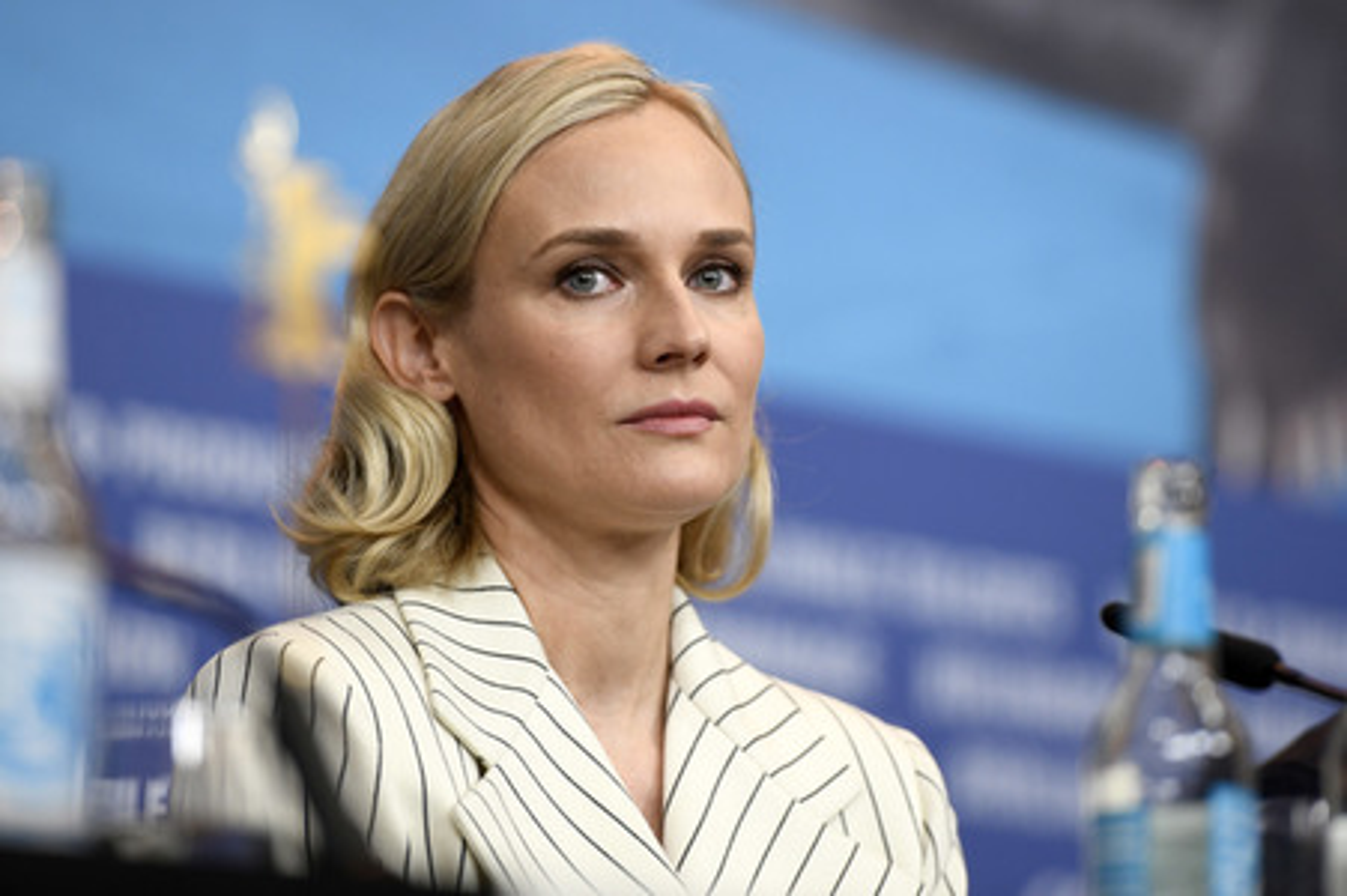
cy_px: 448
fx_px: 7478
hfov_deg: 10.3
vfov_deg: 6.9
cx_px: 674
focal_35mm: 200
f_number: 3.5
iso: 1250
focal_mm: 200
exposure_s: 1/320
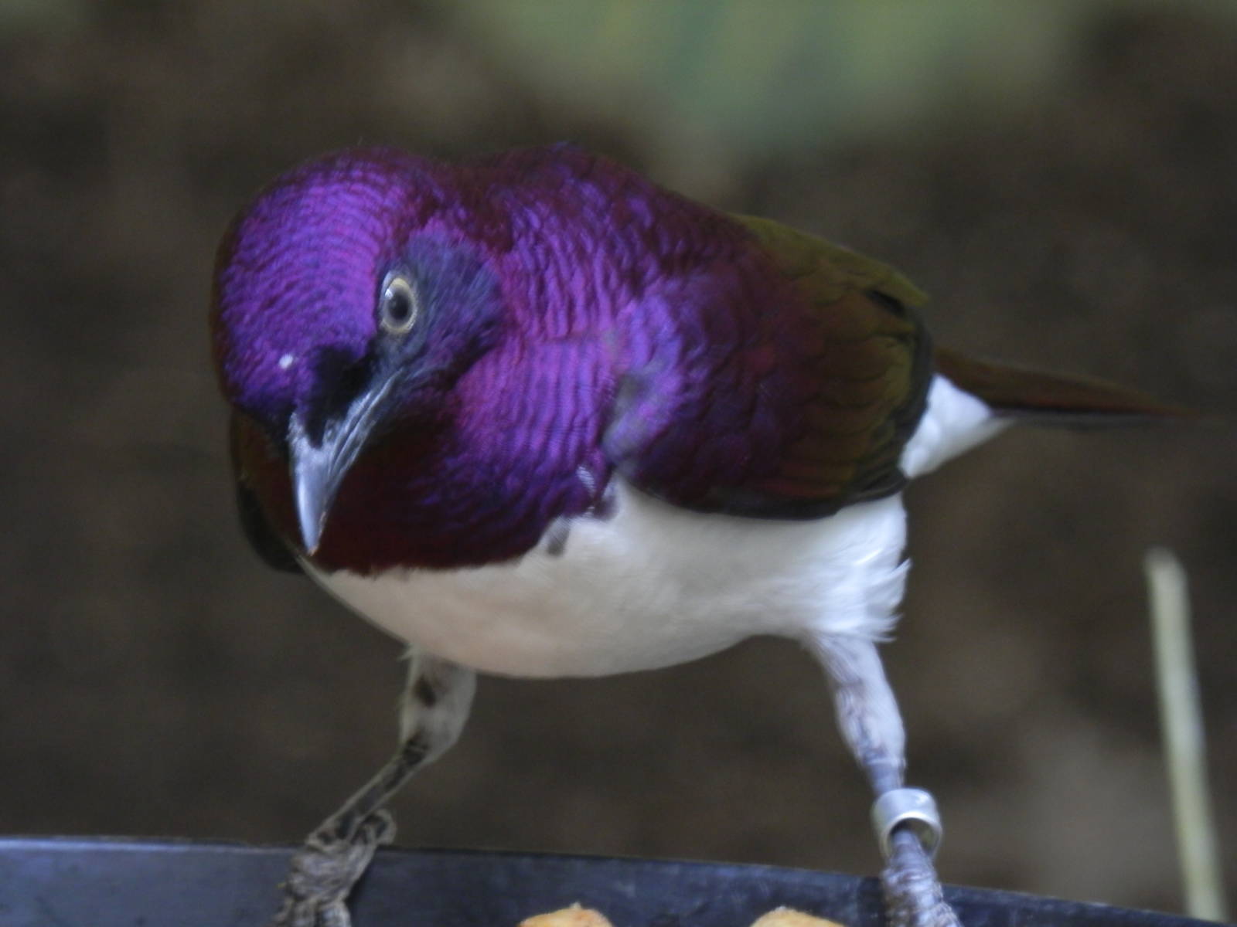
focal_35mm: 500
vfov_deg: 3.0
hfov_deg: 4.0
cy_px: 464
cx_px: 618
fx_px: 17867
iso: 200
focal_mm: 90
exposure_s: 1/6
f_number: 6.9
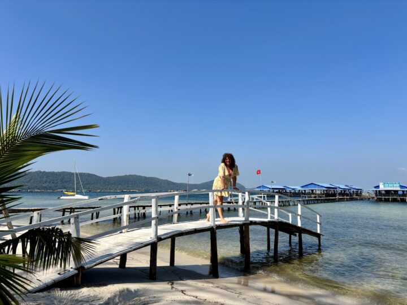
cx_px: 204
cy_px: 152
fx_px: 306
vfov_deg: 53.1
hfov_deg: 67.3
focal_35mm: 26
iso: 50
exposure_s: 1/4255
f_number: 1.6
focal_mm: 5.96
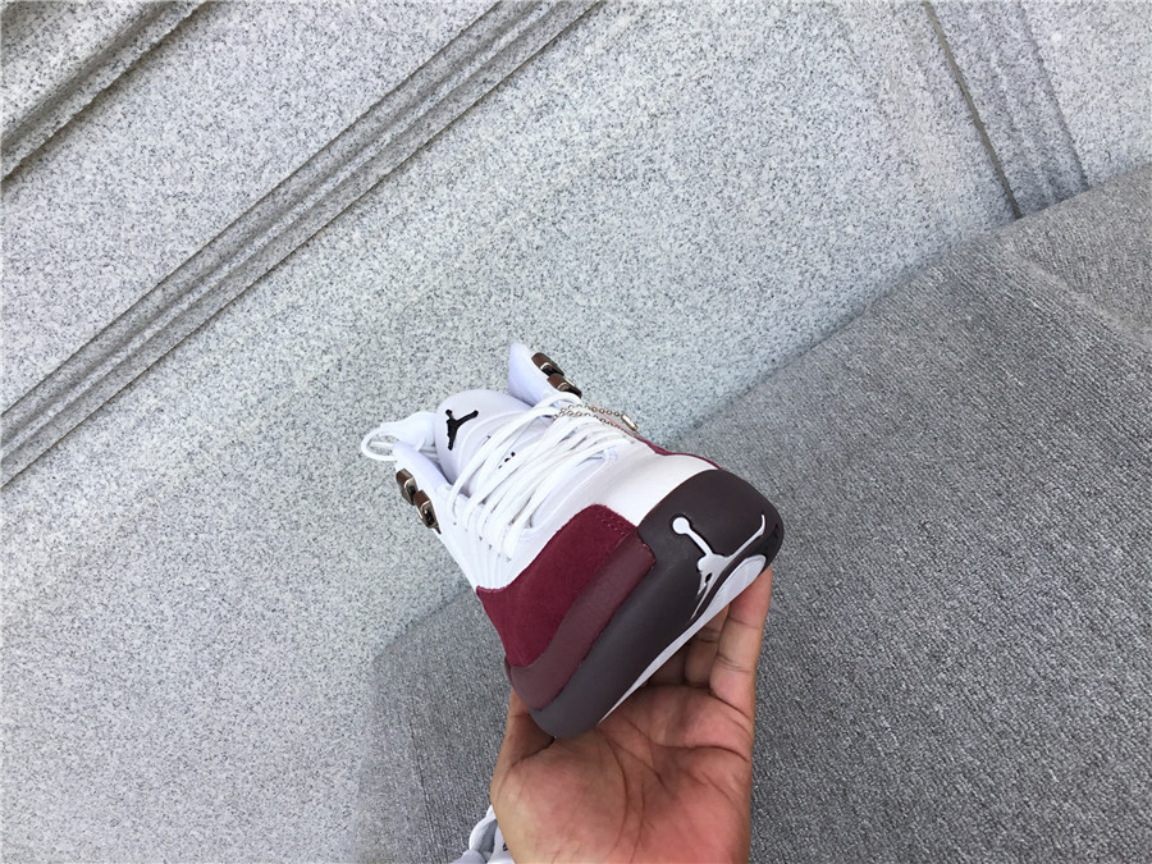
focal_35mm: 31
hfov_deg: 58.4
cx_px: 576
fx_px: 1032
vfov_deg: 45.4
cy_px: 432
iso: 25
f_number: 2.4
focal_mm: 3.3
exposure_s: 1/213
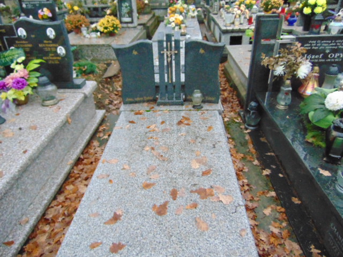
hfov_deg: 69.4
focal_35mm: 25
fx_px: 248
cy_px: 128
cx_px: 172
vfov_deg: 54.9
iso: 800
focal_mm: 4.5
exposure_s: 1/125
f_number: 3
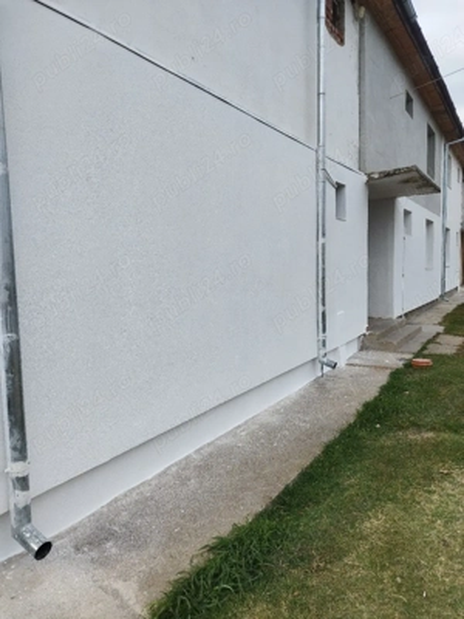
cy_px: 310
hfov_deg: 54.9
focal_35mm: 25
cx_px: 232
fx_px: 447
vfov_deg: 69.4
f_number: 1.89
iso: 50
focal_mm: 5.95
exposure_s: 1/526
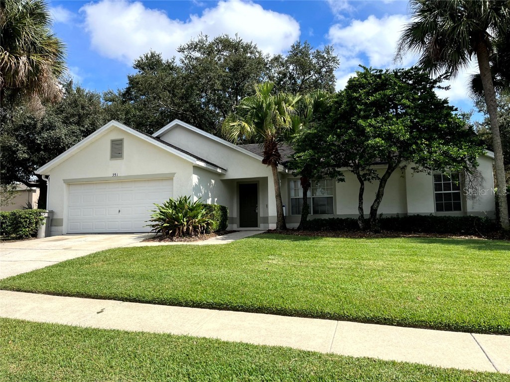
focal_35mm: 26
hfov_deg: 67.3
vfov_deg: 53.1
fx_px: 383
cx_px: 255
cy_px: 191
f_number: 1.6
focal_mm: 5.1
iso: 50
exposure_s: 1/3623
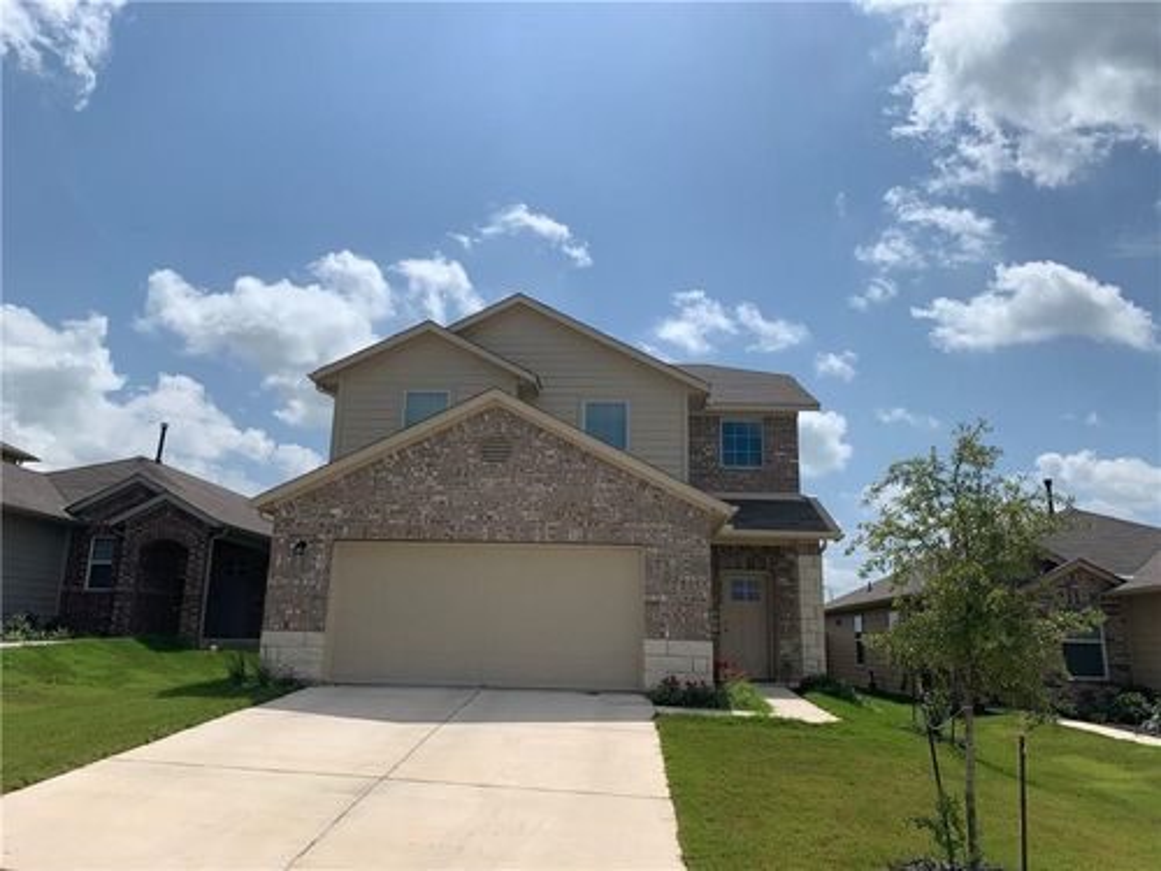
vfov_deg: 53.1
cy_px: 436
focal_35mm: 26
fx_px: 872
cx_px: 580
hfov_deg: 67.3
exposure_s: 1/6061
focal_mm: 4.25
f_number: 1.8
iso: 25
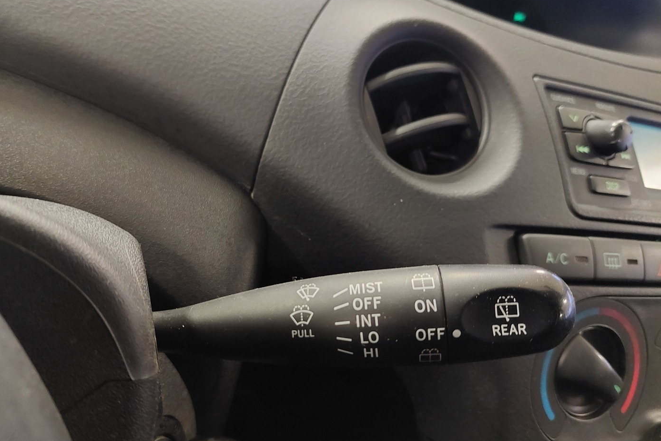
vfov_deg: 47.9
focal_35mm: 27
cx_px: 319
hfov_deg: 67.4
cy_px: 228
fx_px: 496
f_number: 1.8
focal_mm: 5.23
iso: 1250
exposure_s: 1/25
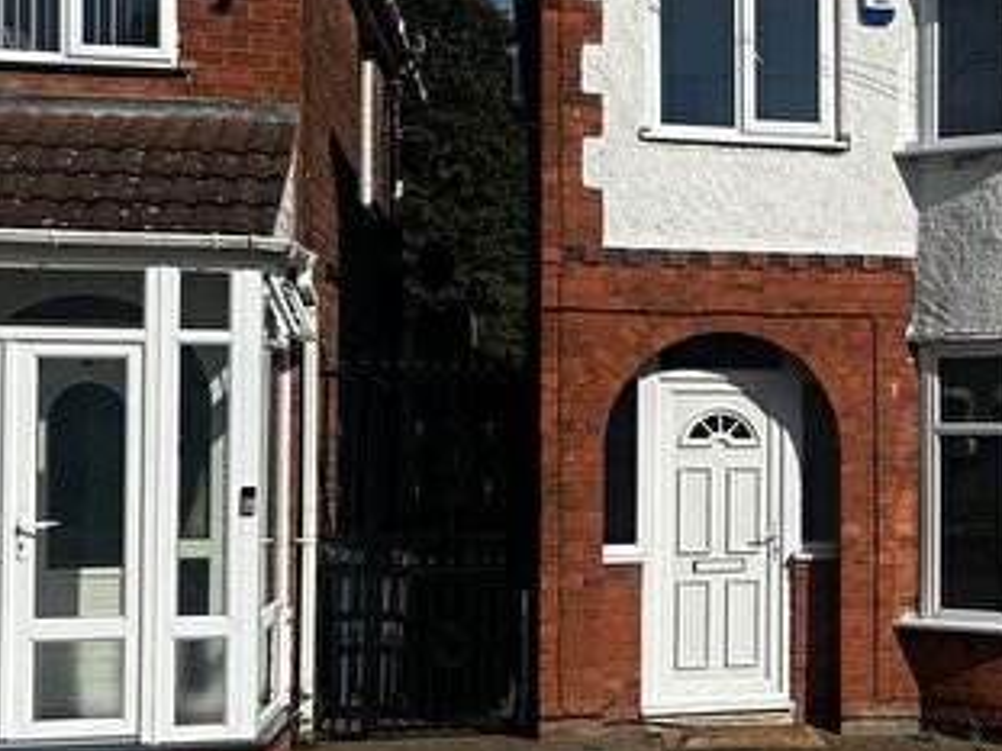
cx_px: 912
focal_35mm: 54
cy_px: 405
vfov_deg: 27.0
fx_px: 1562
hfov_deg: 33.6
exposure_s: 1/8929
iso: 80
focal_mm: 6.86
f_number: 1.78
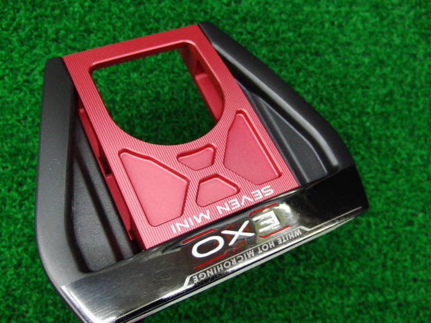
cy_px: 162
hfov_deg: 50.1
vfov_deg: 38.7
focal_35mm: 37
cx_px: 216
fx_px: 461
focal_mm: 6.42
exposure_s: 1/50
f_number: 3.6
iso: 400
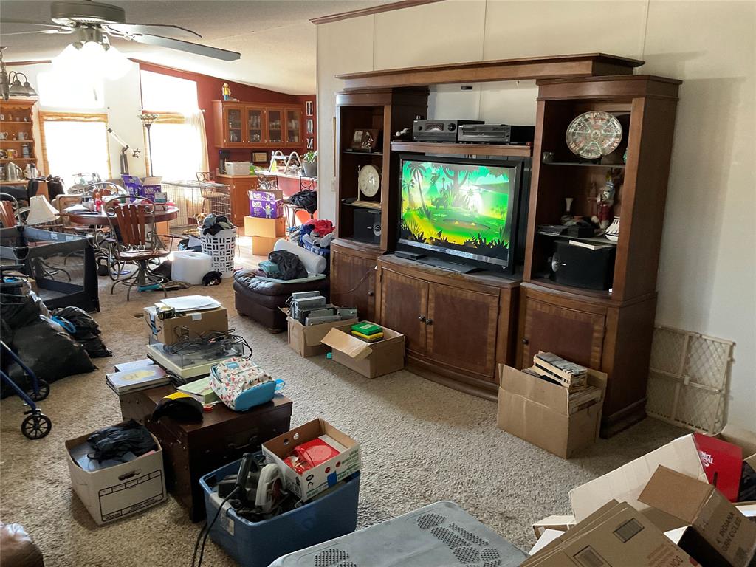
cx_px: 378
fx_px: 633
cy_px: 284
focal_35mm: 29
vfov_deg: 48.2
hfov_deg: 61.7
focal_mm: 3
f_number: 1.8
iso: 200
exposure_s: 1/40
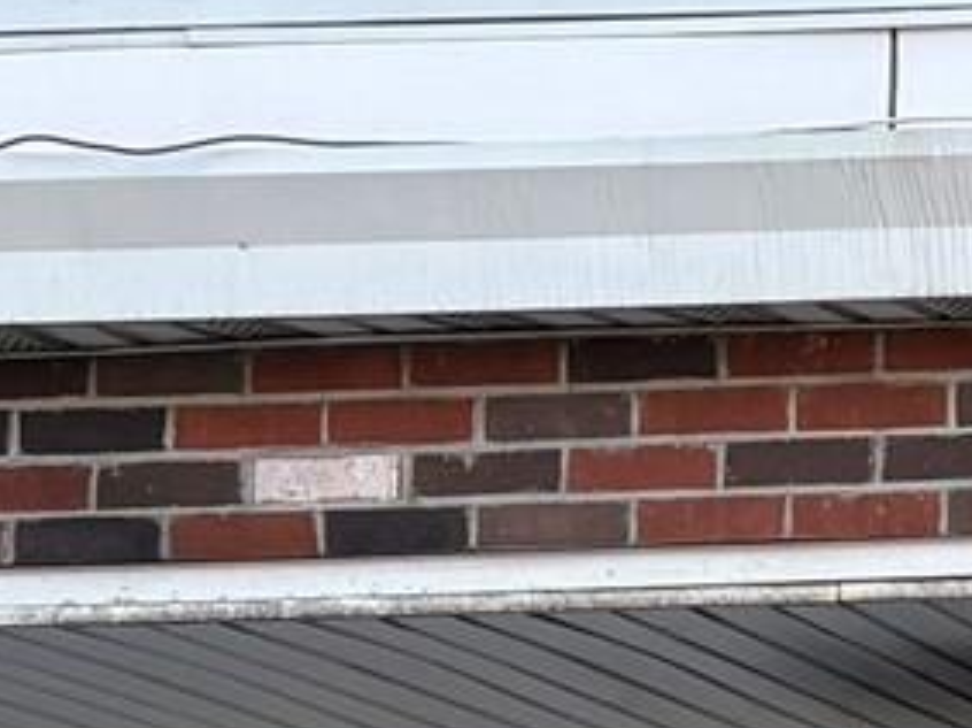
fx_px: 5303
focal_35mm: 189
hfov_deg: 8.9
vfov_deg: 7.6
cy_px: 1332
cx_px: 2689
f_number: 1.6
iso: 50
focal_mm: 5.96
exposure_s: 1/417
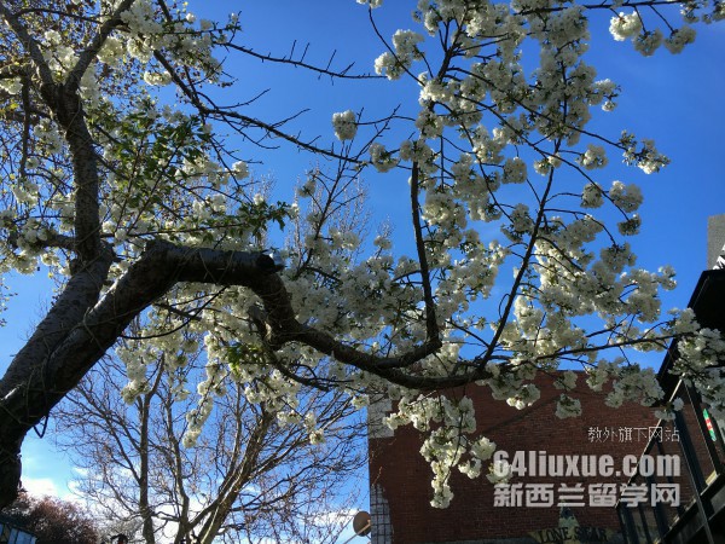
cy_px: 272
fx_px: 607
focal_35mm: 29
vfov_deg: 48.2
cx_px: 362
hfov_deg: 61.7
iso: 25
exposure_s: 1/818
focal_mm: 4.15
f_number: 2.2
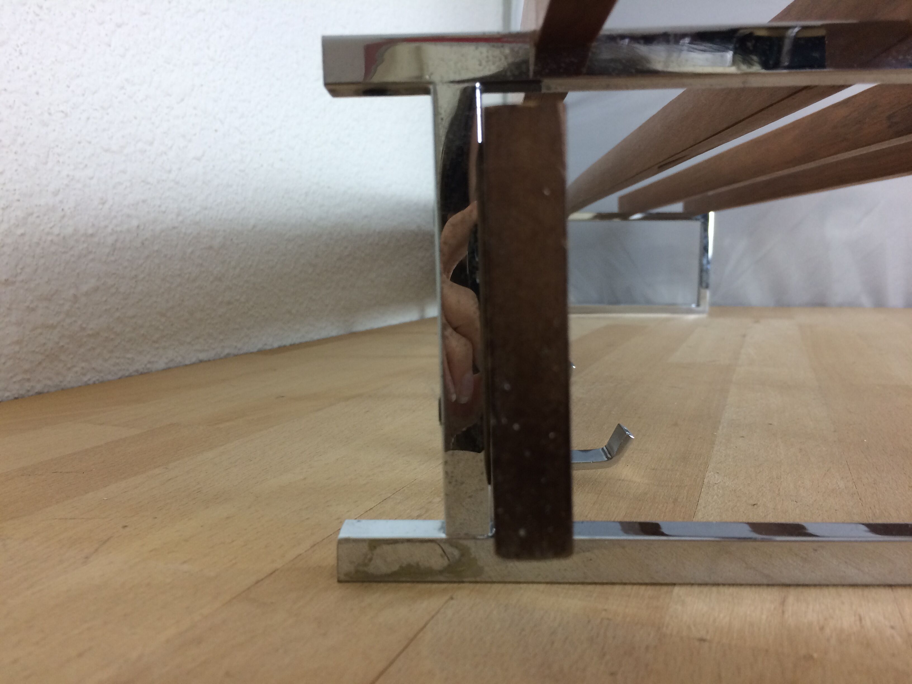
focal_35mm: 29
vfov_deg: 48.2
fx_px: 764
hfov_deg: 61.7
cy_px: 342
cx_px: 456
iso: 50
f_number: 2.2
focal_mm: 4.15
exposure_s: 1/33
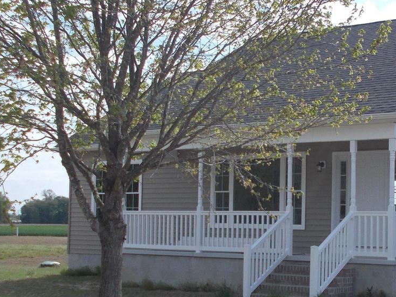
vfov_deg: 20.4
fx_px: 824
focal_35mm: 72
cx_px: 302
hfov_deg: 26.6
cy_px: 186
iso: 80
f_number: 8
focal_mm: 4.6
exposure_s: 1/160
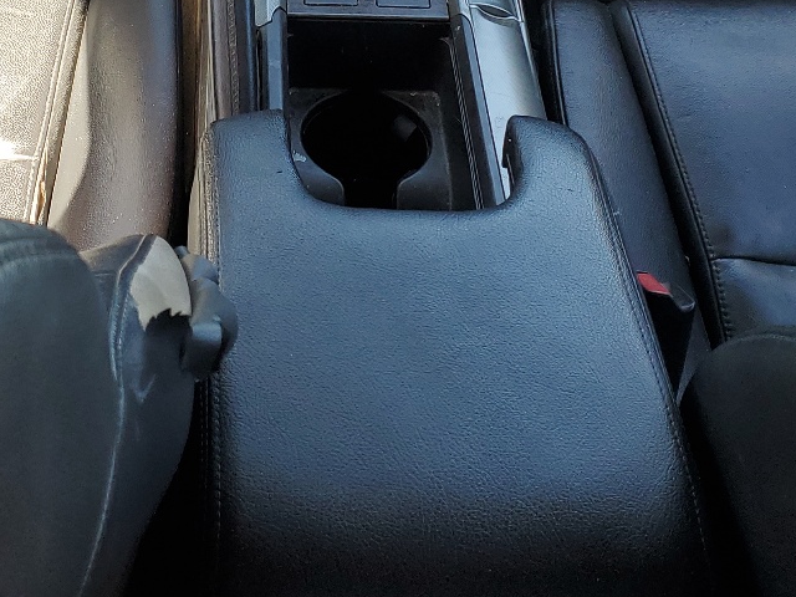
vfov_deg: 21.0
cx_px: 313
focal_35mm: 65
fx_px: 1495
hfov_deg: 29.7
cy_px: -126
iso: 50
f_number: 1.5
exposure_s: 1/175
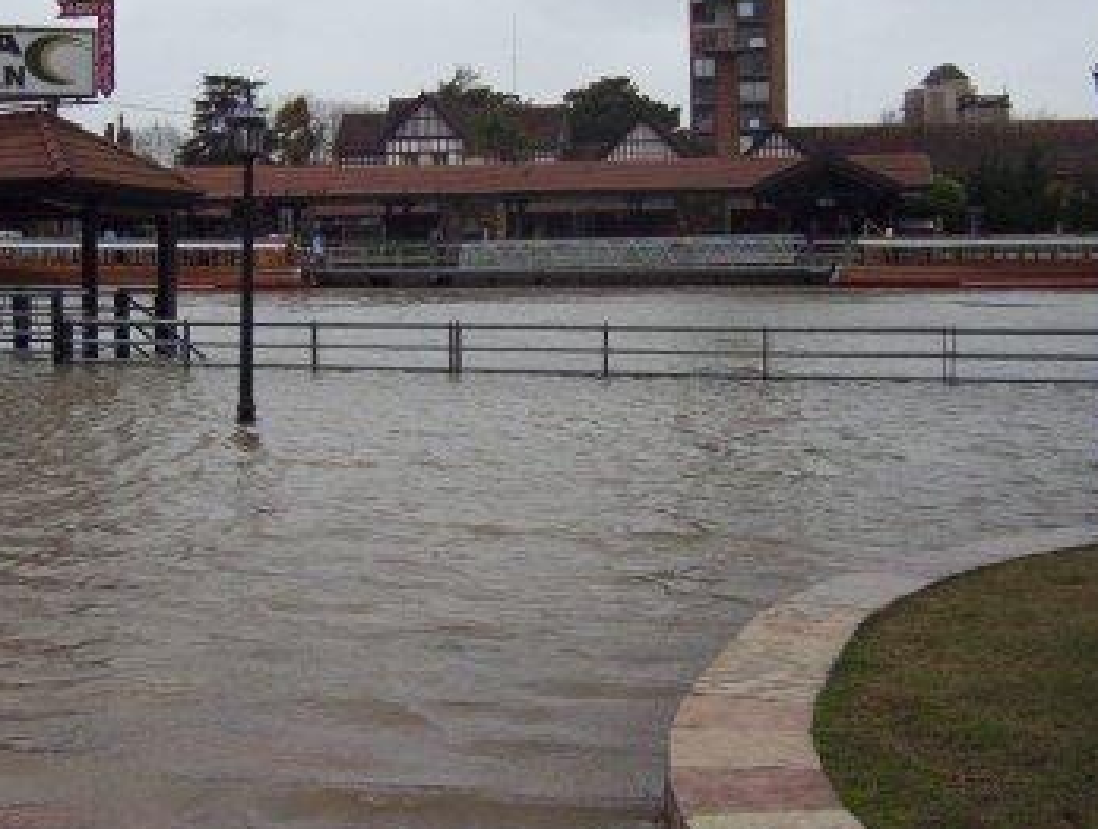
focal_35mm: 50
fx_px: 1590
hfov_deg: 37.9
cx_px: 419
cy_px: 342
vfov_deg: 29.2
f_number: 3.84
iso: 100
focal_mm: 5.26
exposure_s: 1/232
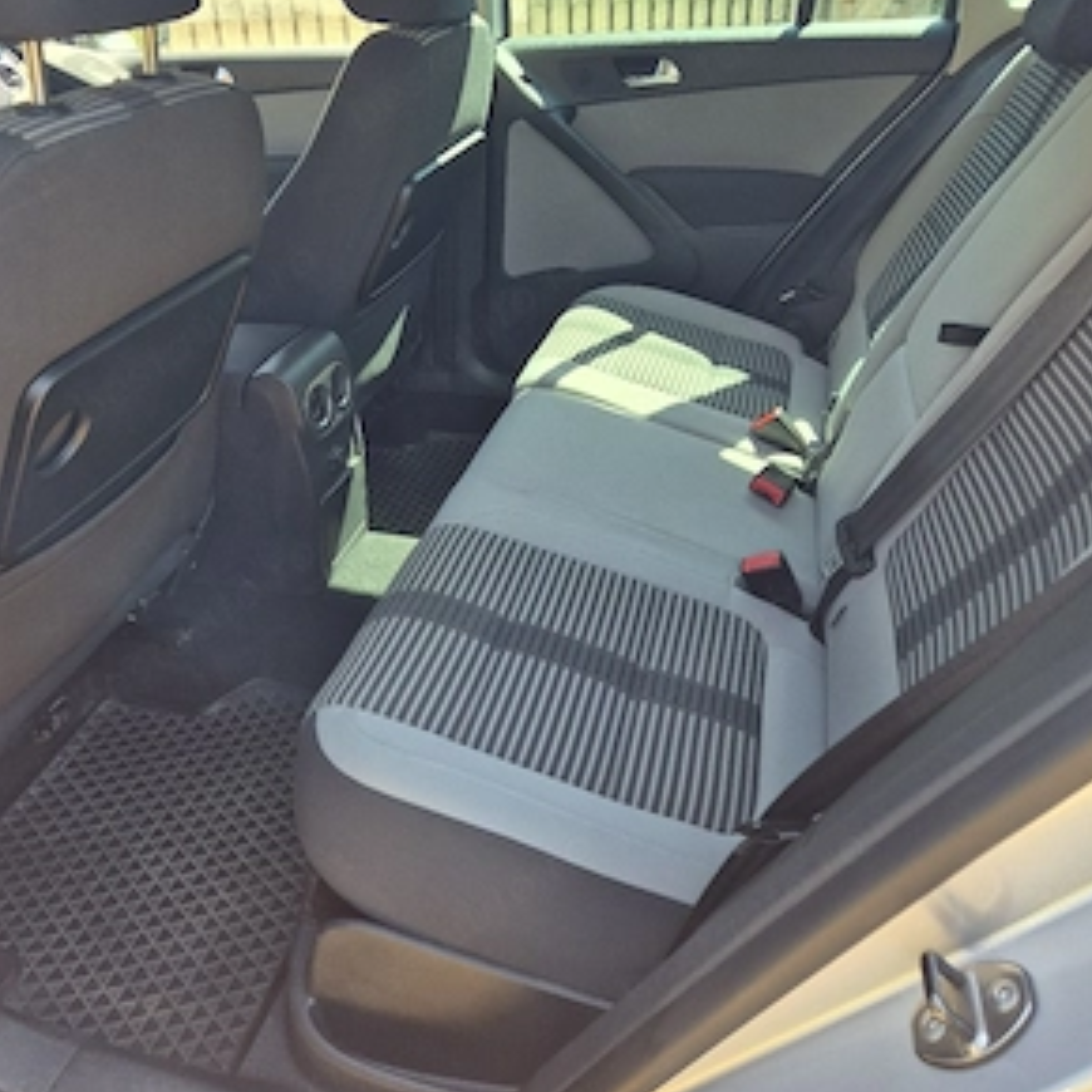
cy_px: 384
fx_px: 999
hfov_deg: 57.3
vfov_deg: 56.3
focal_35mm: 28
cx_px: 561
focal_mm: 5.4
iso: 40
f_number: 1.8
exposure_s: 1/182
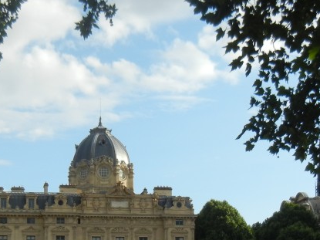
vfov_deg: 19.5
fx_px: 684
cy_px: 221
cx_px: 114
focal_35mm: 74
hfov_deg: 26.2
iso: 160
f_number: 7
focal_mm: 5.4
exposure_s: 1/270
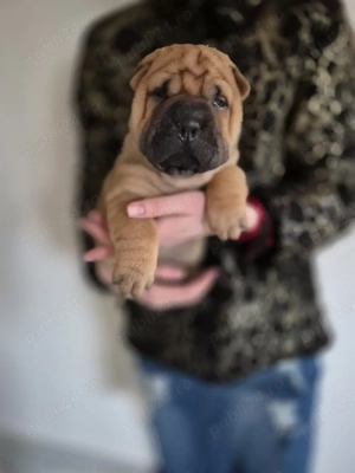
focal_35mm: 23
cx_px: 178
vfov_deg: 73.9
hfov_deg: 58.9
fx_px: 314
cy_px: 236
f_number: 1.8
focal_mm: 5.4
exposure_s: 1/50
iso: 2000
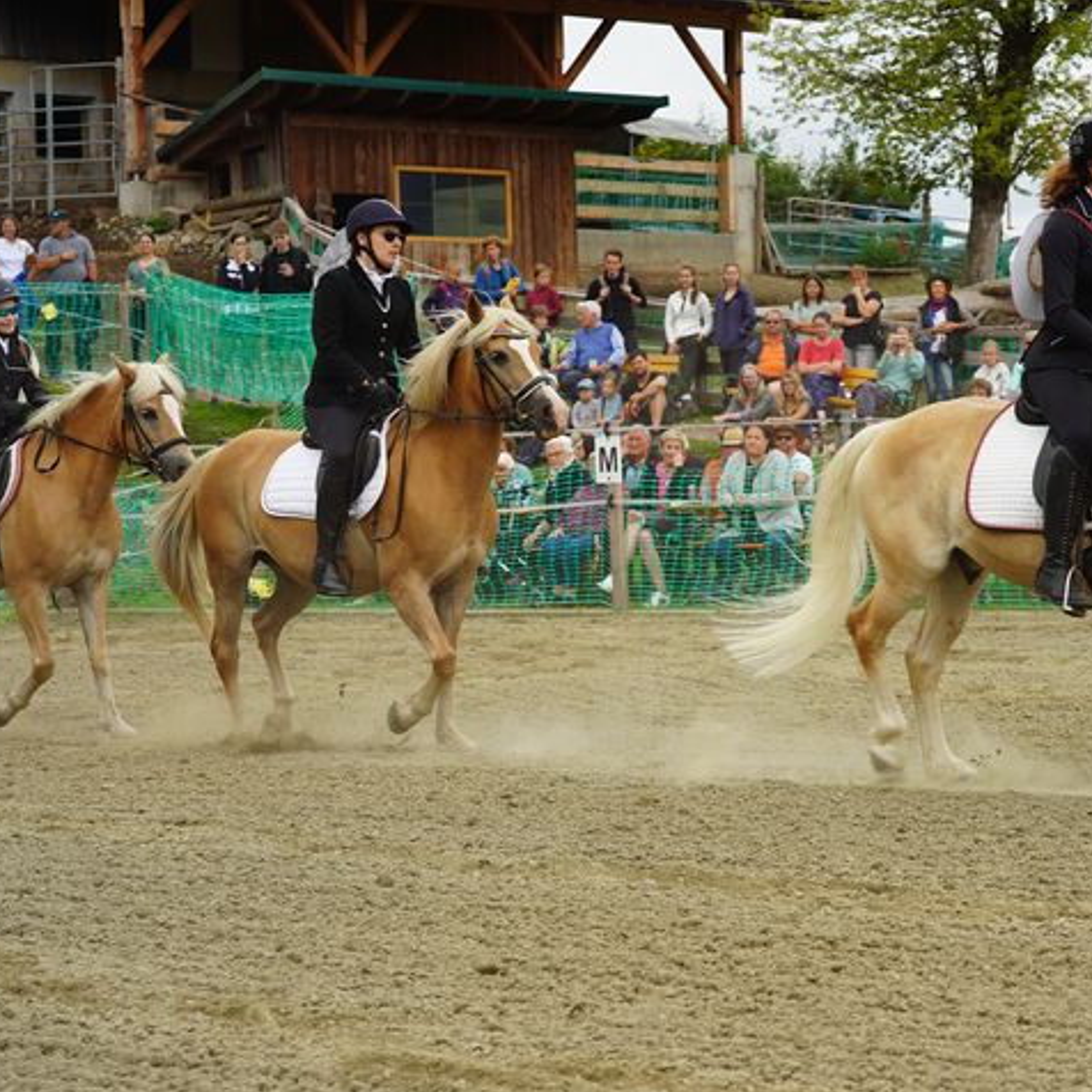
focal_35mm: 107
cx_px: 702
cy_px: 609
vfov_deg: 16.3
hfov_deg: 16.2
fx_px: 3819
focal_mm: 75
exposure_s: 1/250
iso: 100
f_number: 5
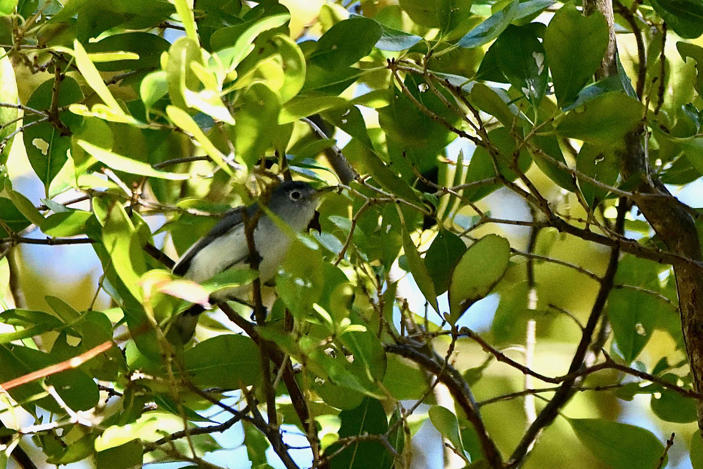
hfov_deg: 4.3
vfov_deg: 2.9
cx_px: 352
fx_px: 9373
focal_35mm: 480
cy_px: 234
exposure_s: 1/3200
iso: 5000
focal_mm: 320
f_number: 7.1
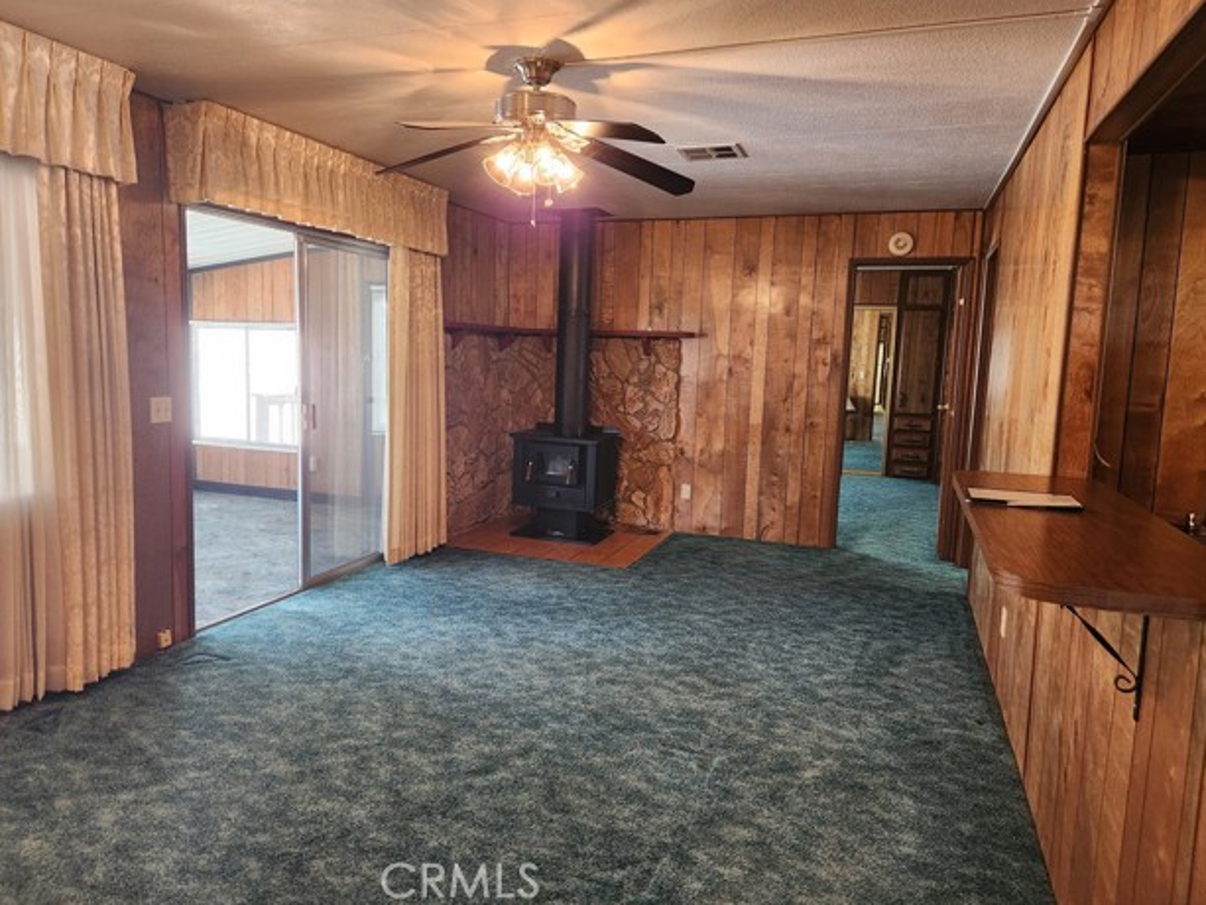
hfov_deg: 71.6
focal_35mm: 24
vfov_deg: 56.8
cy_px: 437
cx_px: 582
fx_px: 836
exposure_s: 1/120
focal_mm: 5.4
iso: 400
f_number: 1.8
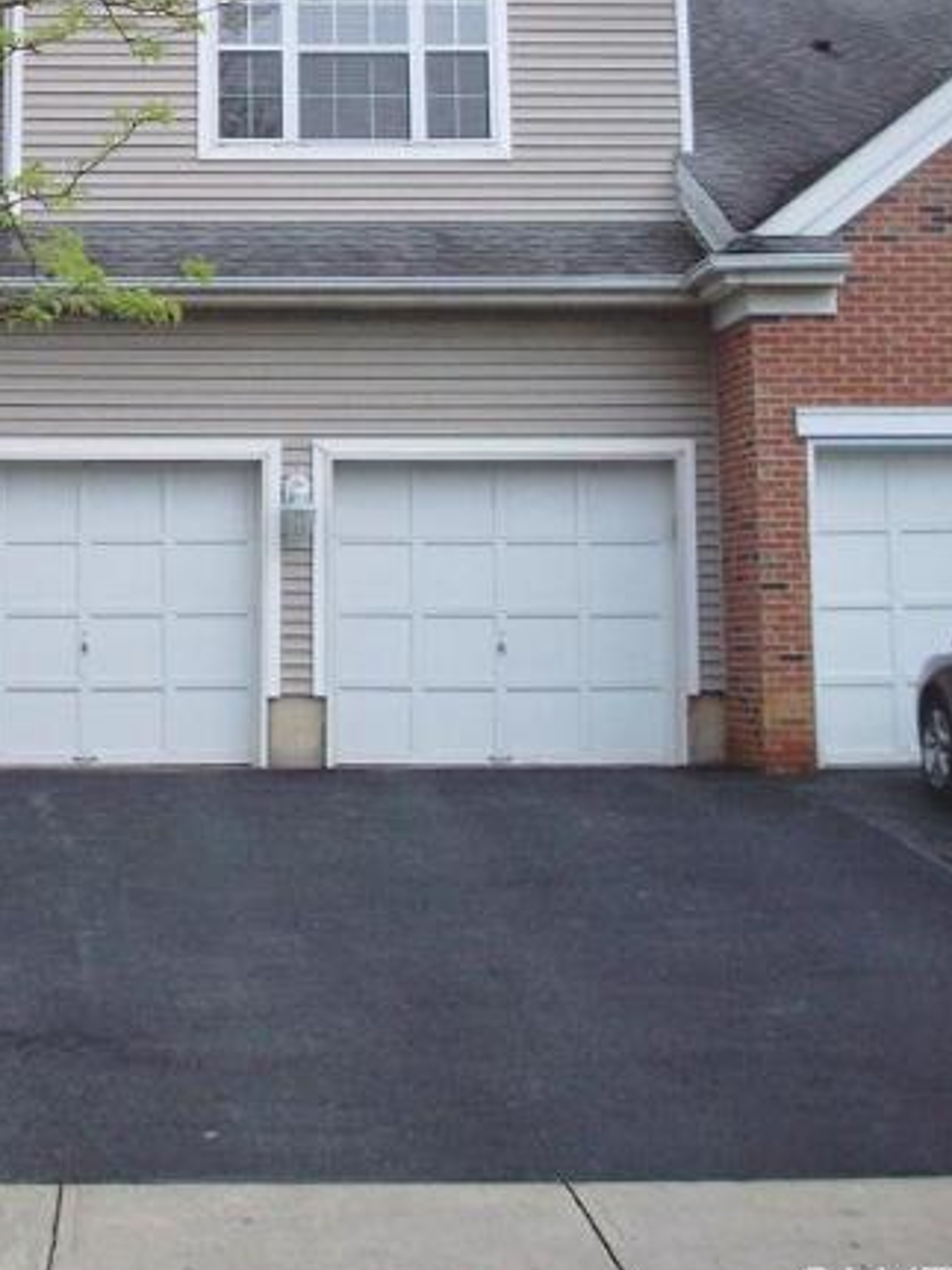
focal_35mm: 66
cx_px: 130
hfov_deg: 21.8
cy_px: 227
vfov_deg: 28.7
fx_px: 2421
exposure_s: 1/459
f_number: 2.8
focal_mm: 6.2
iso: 80
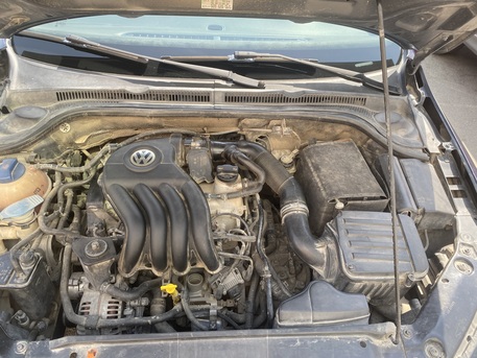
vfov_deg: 53.1
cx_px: 238
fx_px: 358
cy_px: 179
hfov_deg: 67.3
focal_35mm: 26
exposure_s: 1/316
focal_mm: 4.25
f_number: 1.8
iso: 32
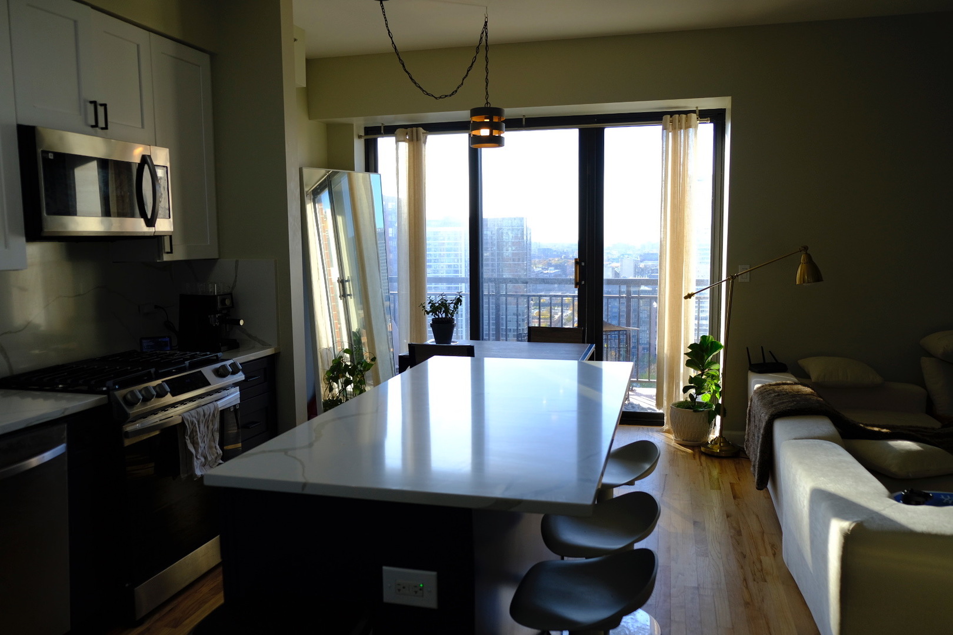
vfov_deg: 47.9
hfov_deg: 67.4
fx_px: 715
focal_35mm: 27
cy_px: 318
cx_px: 476
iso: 160
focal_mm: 18
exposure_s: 1/220
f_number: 2.8
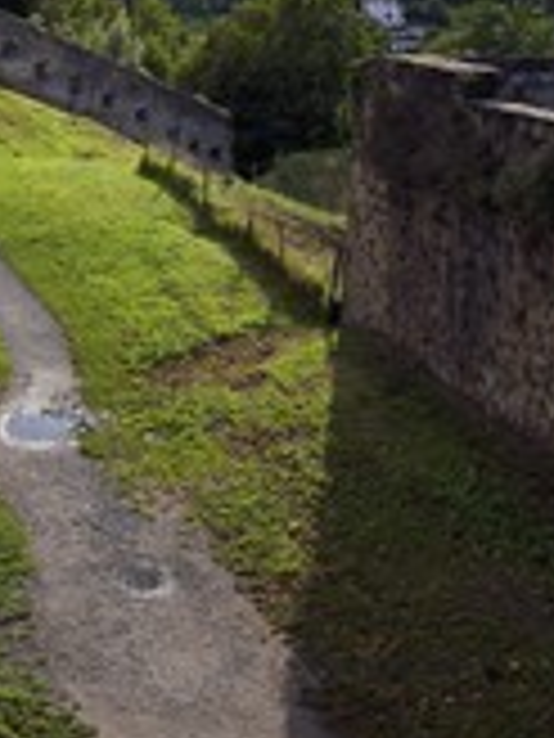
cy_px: 166
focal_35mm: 74
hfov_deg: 19.7
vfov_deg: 25.9
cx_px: 131
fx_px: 1579
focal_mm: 30
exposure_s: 1/250
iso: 200
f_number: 9
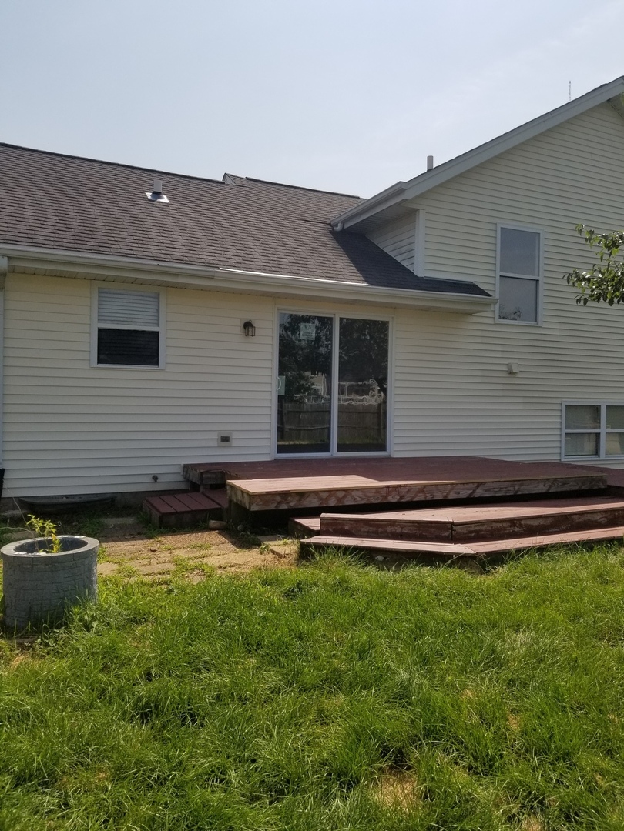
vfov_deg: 67.3
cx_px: 312
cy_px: 416
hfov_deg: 53.1
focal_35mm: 26
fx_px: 625
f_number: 1.7
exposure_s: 1/4192
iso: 50
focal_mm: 4.25
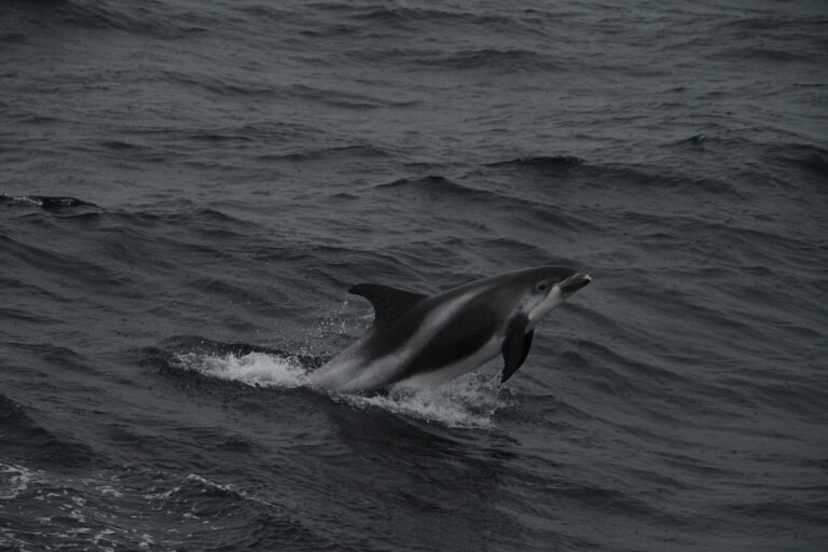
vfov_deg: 6.8
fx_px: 4657
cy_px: 276
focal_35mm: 202
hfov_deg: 10.2
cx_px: 414
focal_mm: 135
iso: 2000
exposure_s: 1/2000
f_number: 5.6
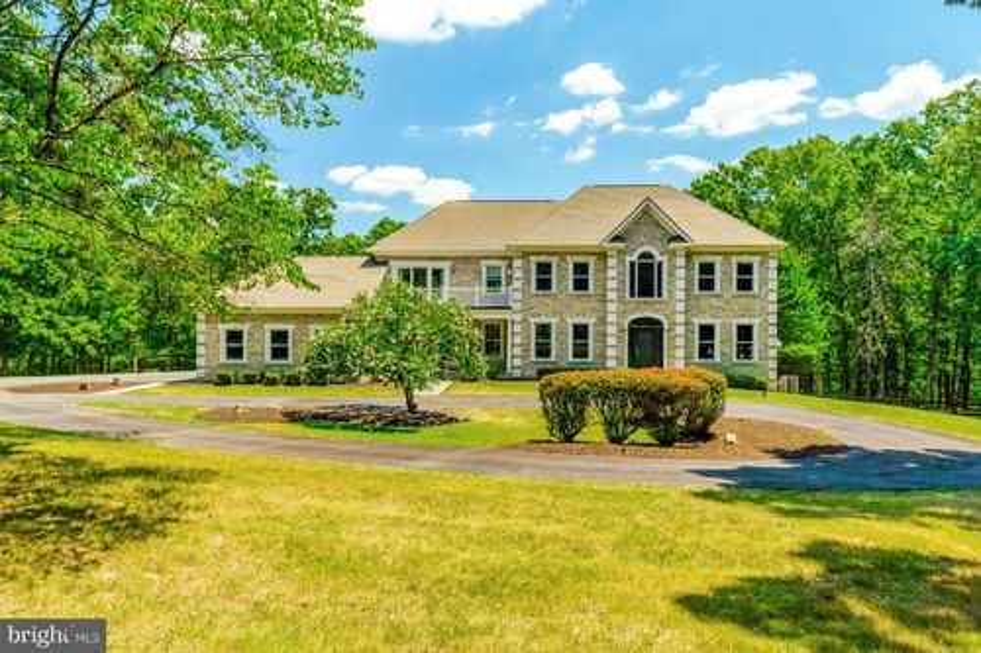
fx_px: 654
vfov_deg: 53.1
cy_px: 326
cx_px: 490
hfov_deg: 73.8
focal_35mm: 24
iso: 1250
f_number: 7.1
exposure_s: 1/3200
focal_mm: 24
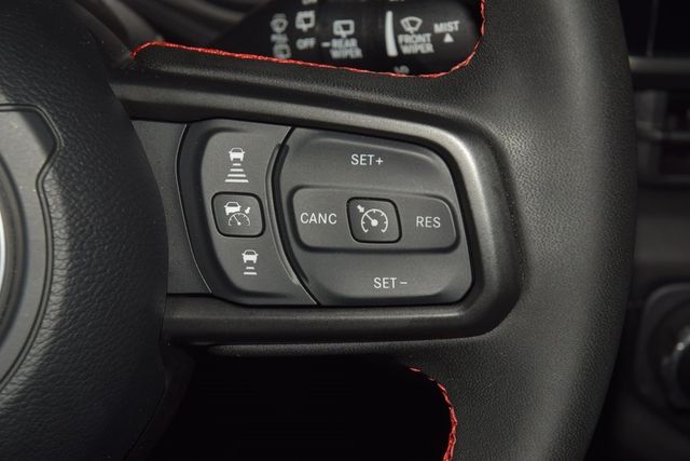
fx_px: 2013
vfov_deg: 13.0
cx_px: 345
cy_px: 230
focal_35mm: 105
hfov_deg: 19.5
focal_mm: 70
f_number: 8
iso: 100
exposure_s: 1/125
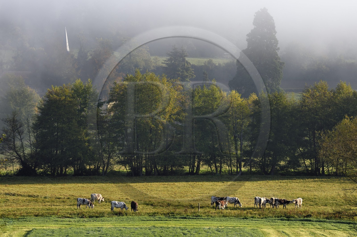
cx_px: 178
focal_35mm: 170
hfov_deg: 12.1
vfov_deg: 8.1
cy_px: 118
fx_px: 1684
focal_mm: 170
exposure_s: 1/250
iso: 200
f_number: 8
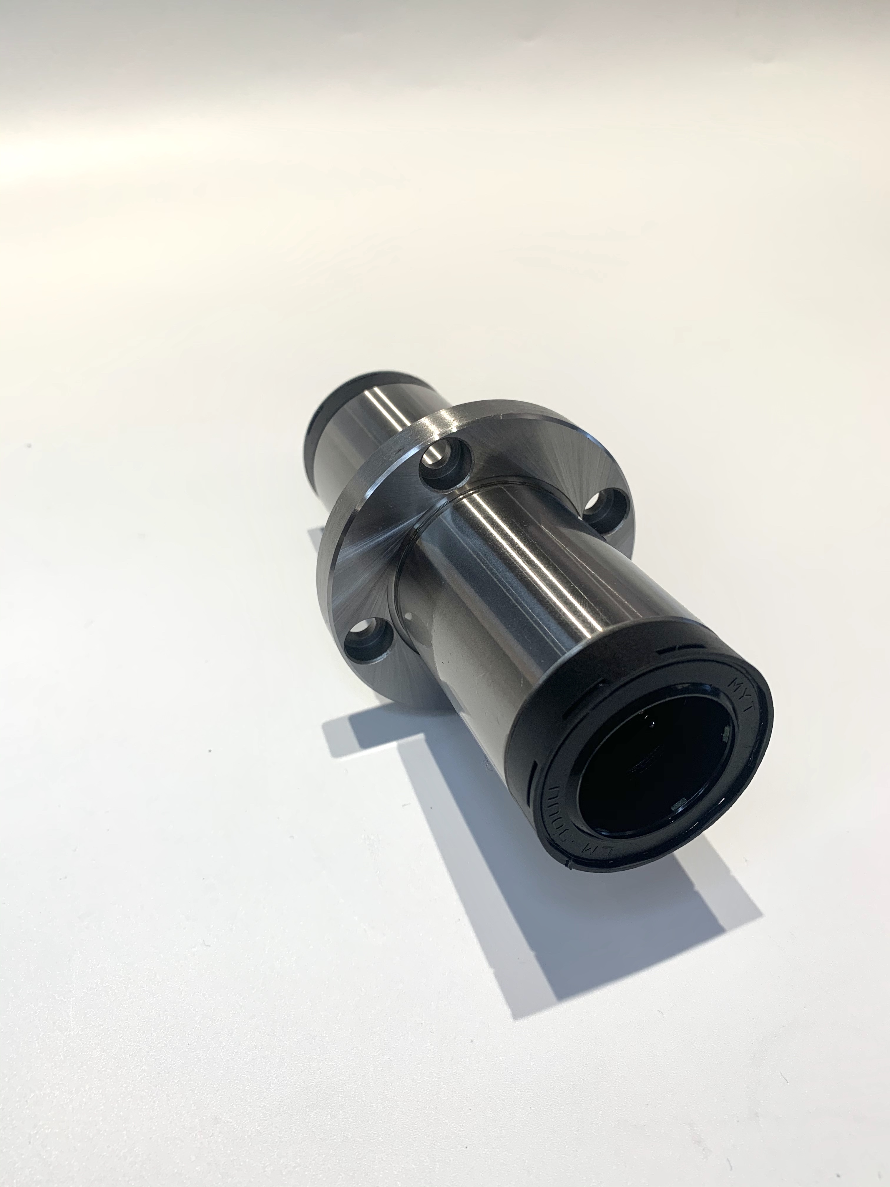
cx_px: 445
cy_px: 594
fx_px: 891
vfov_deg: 67.3
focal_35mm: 26
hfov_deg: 53.1
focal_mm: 4.25
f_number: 1.8
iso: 32
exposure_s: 1/121
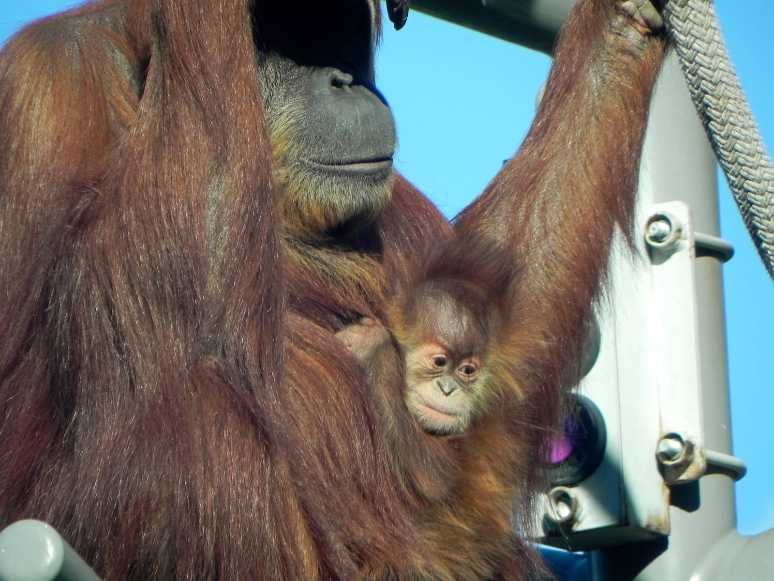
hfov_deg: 2.9
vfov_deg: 2.2
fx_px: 15160
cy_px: 290
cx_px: 387
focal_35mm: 678
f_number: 5.6
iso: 160
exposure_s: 1/298
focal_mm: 120
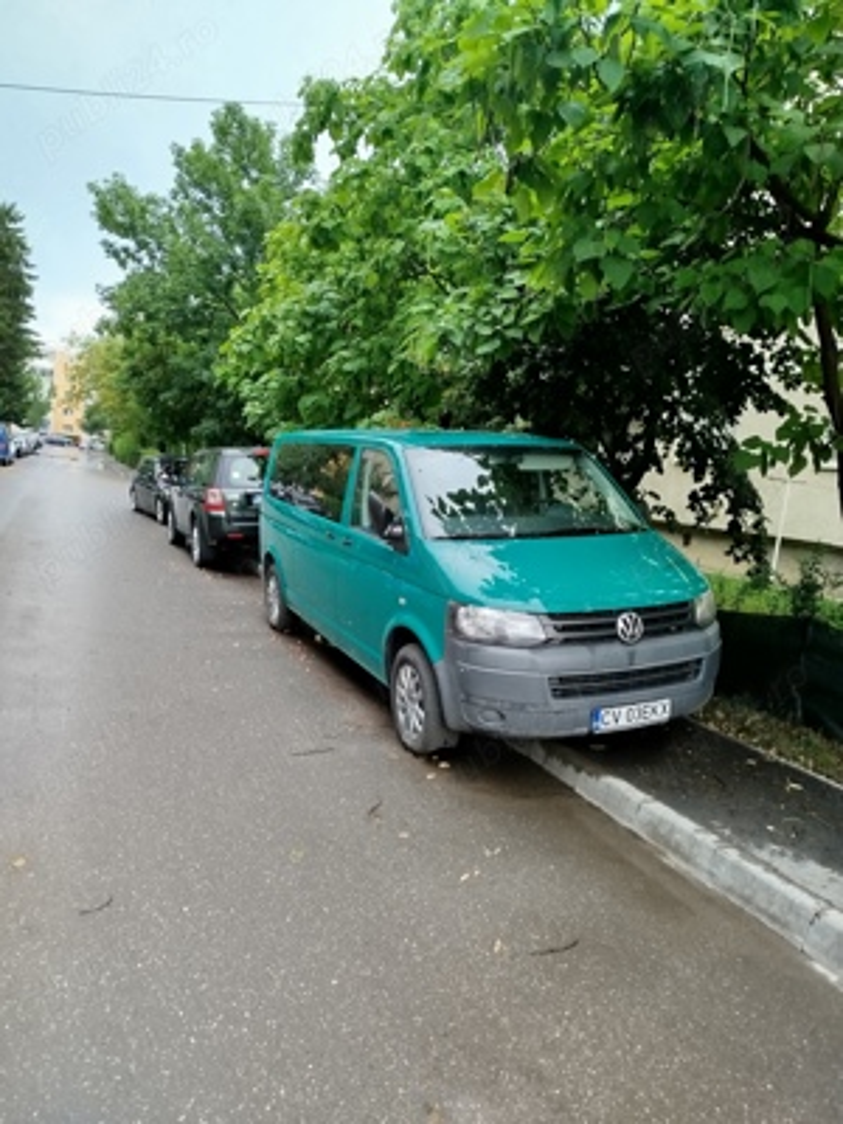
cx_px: 422
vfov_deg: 71.6
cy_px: 562
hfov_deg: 56.8
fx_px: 779
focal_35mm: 24
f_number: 1.7
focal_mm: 5.31
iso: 80
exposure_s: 1/100
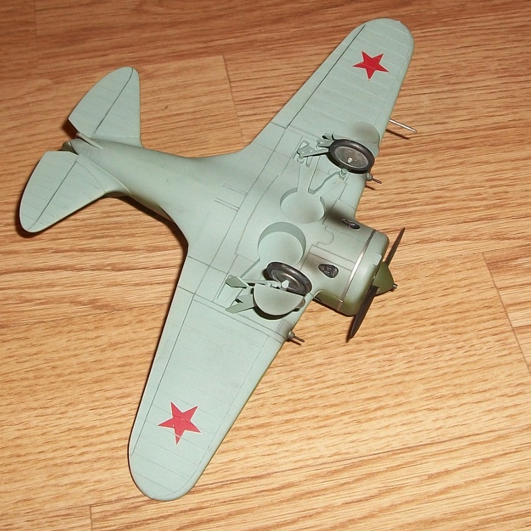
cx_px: 248
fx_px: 659
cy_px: 264
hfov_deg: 43.8
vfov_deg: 43.9
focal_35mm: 38
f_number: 2.9
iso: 80
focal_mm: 5.7
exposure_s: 1/30
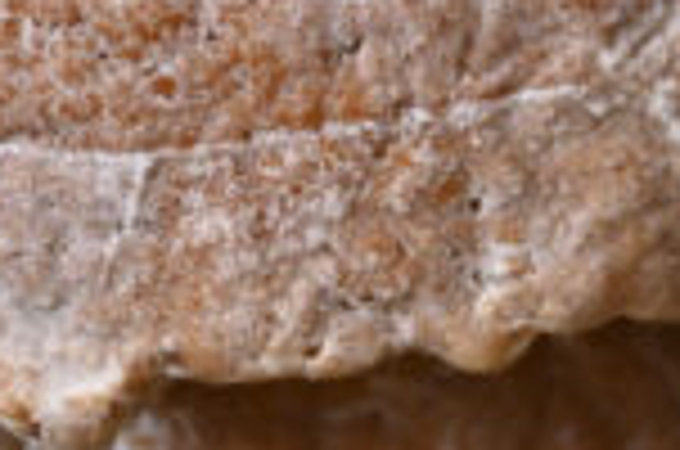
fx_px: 6541
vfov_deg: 3.9
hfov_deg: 5.9
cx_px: 626
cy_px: -205
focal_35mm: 347
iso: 1600
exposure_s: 1/320
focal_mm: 34
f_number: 4
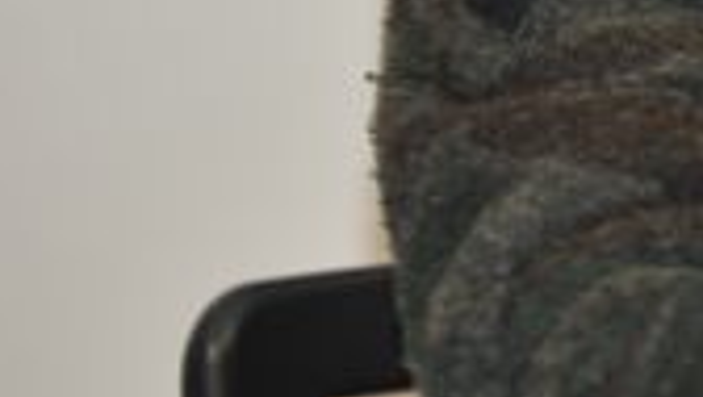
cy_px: -318
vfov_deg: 2.1
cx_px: 1247
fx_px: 10769
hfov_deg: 3.7
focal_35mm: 577
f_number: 4.5
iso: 640
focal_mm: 145
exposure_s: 1/100
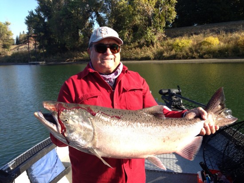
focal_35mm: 33
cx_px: 122
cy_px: 92
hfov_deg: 55.4
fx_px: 233
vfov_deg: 42.9
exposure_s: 1/723
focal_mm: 4.13
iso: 64
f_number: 2.4
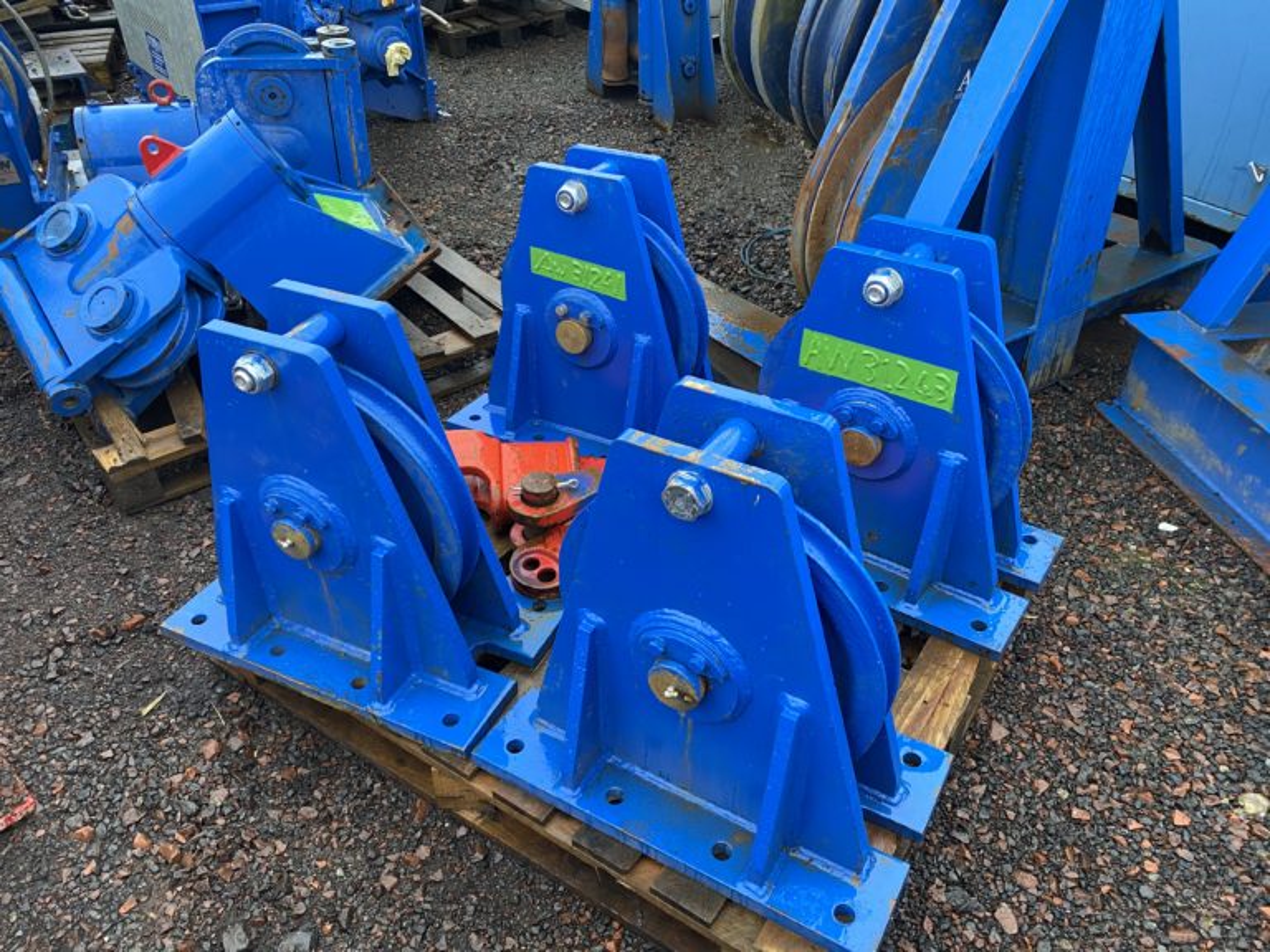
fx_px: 954
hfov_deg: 67.3
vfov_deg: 53.1
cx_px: 635
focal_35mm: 26
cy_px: 476
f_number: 1.8
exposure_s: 1/82
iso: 125
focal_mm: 4.25
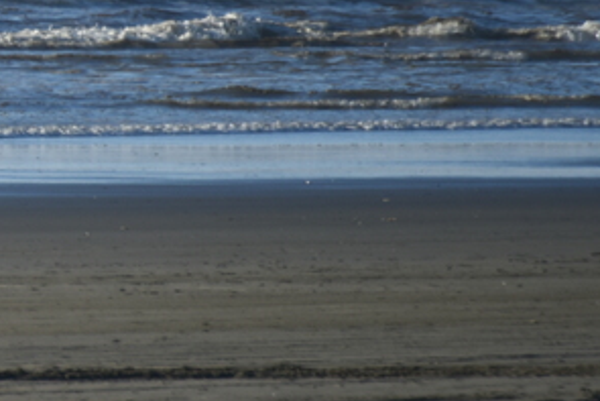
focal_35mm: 1300
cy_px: -16
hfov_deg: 1.6
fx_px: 21676
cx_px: -606
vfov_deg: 1.1
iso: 160
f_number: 5.6
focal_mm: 300
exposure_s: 1/640
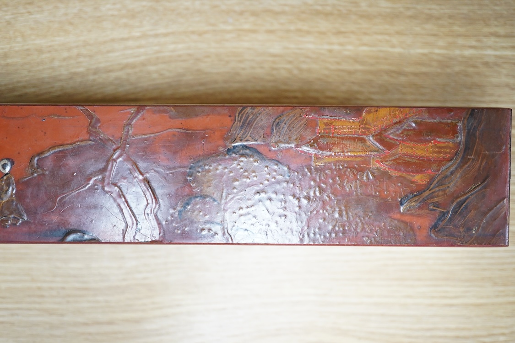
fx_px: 644
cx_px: 258
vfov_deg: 29.9
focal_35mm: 45
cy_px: 172
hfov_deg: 43.6
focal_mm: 30
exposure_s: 1/160
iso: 2500
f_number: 5.6
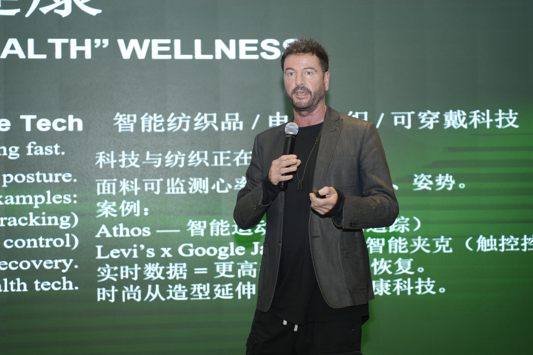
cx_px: 266
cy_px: 178
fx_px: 992
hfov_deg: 30.1
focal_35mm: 67
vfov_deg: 20.3
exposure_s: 1/125
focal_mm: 67
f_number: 3.2
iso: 1000
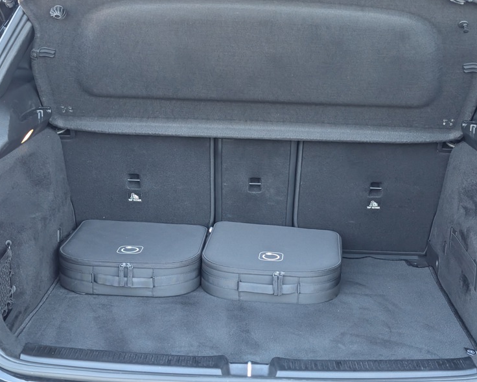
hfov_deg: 36.0
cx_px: 244
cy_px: 189
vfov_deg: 29.1
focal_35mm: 52
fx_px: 734
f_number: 1.68
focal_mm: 6.9
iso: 405
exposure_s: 1/240
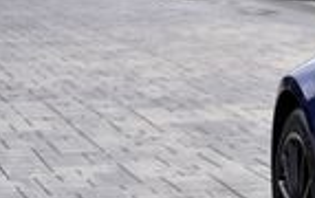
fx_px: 2004
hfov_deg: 7.4
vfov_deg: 5.7
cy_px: 72
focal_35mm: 233
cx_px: 1086
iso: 100
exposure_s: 1/200
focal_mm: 32
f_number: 6.3
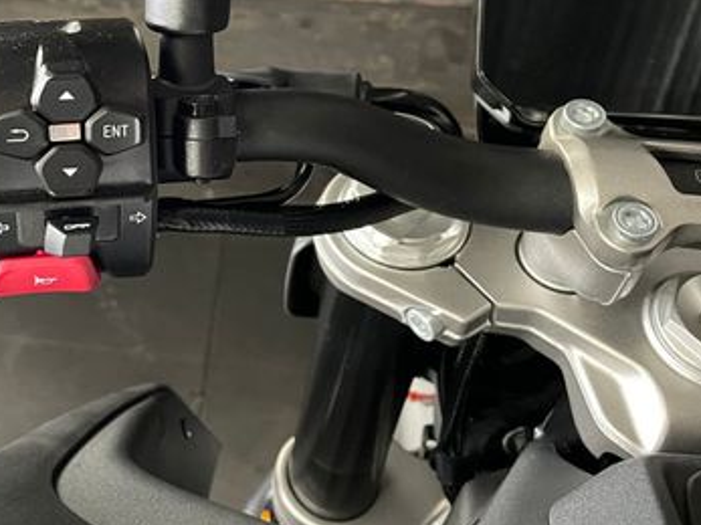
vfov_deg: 29.8
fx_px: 972
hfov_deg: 37.1
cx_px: 69
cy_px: 143
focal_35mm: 48
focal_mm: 4.2
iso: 500
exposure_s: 1/25
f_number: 1.6
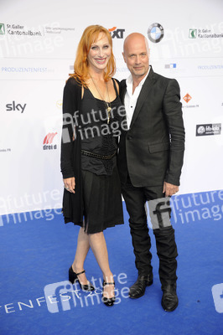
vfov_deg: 41.1
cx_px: 112
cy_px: 168
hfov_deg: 28.0
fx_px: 447
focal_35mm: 48
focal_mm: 48
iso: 640
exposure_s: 1/160
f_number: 5.6
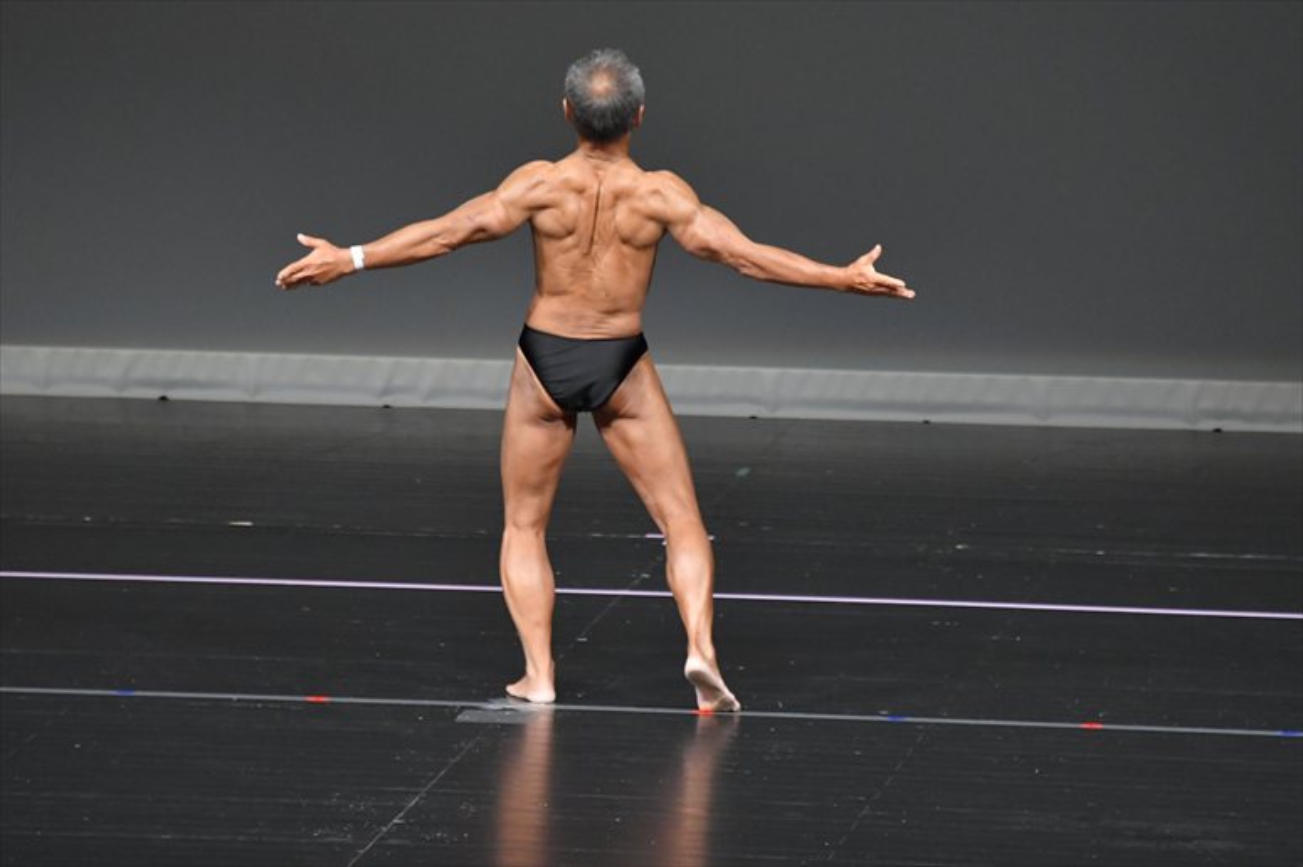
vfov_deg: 3.7
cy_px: 434
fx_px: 13566
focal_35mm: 375
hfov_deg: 5.5
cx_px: 652
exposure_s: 1/400
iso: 4000
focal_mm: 250
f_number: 5.6
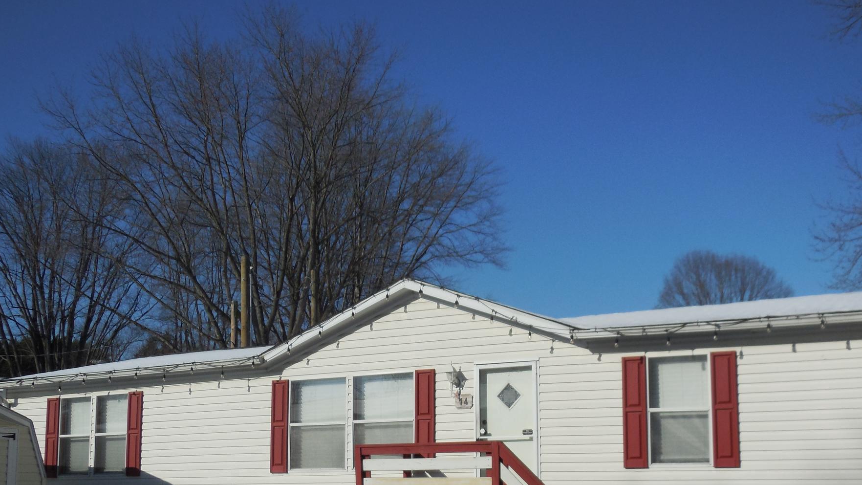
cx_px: 462
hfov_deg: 47.3
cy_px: 375
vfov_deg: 27.3
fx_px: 983
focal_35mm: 43
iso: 125
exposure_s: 1/1000
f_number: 6.8
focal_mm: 6.1
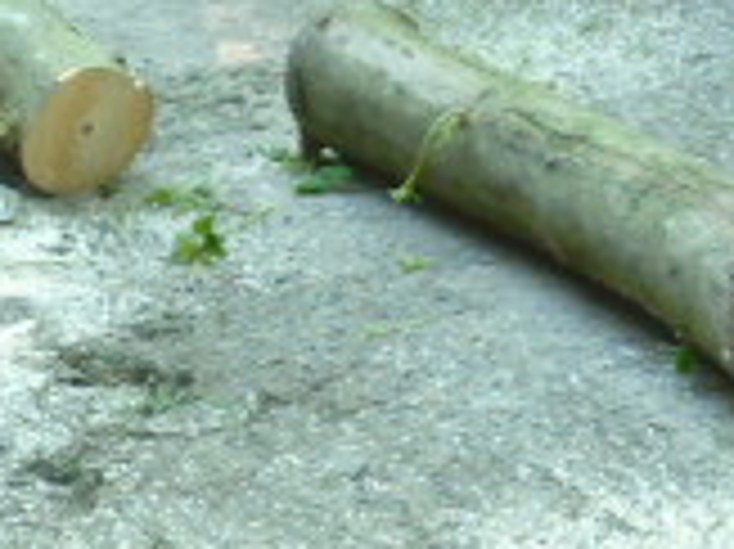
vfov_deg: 9.8
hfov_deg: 13.5
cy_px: -374
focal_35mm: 145
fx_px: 3072
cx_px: 99
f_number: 3.6
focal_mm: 6.1
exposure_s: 1/30
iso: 250
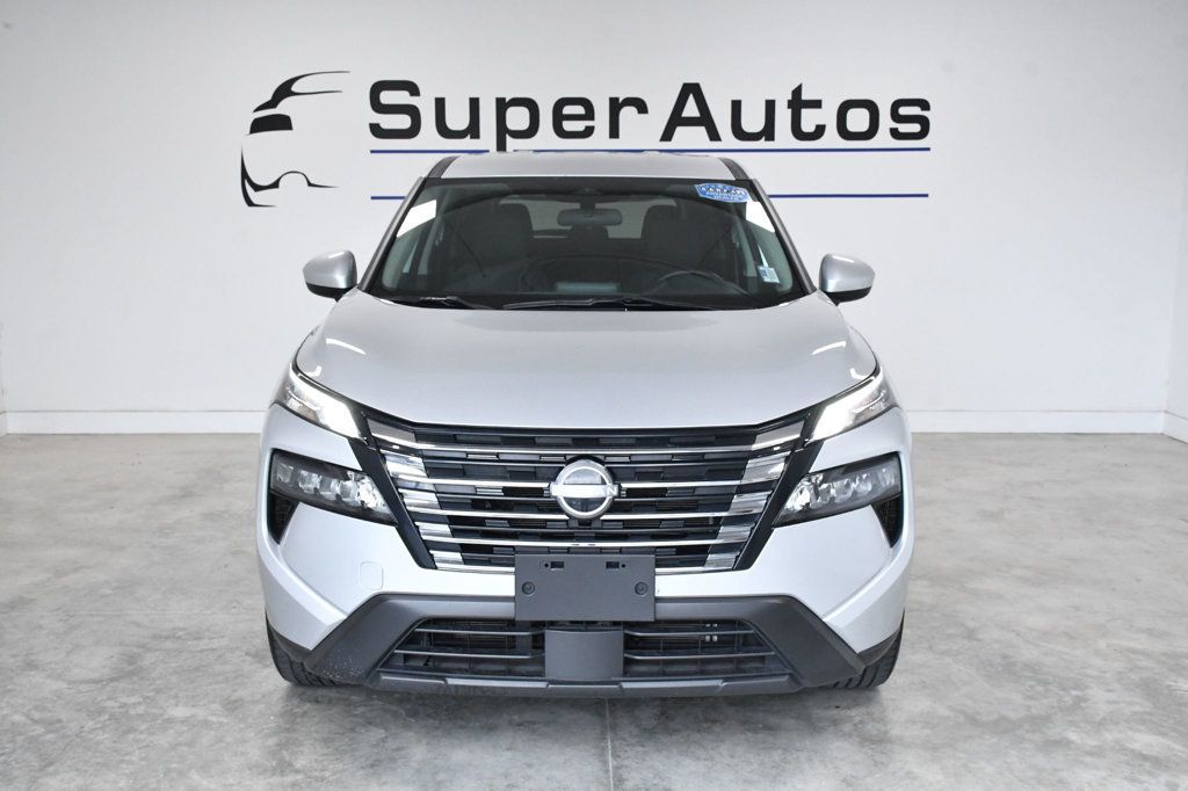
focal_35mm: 39
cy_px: 396
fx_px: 1287
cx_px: 594
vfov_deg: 34.2
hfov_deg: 49.6
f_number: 9
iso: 2500
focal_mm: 26
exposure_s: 1/320
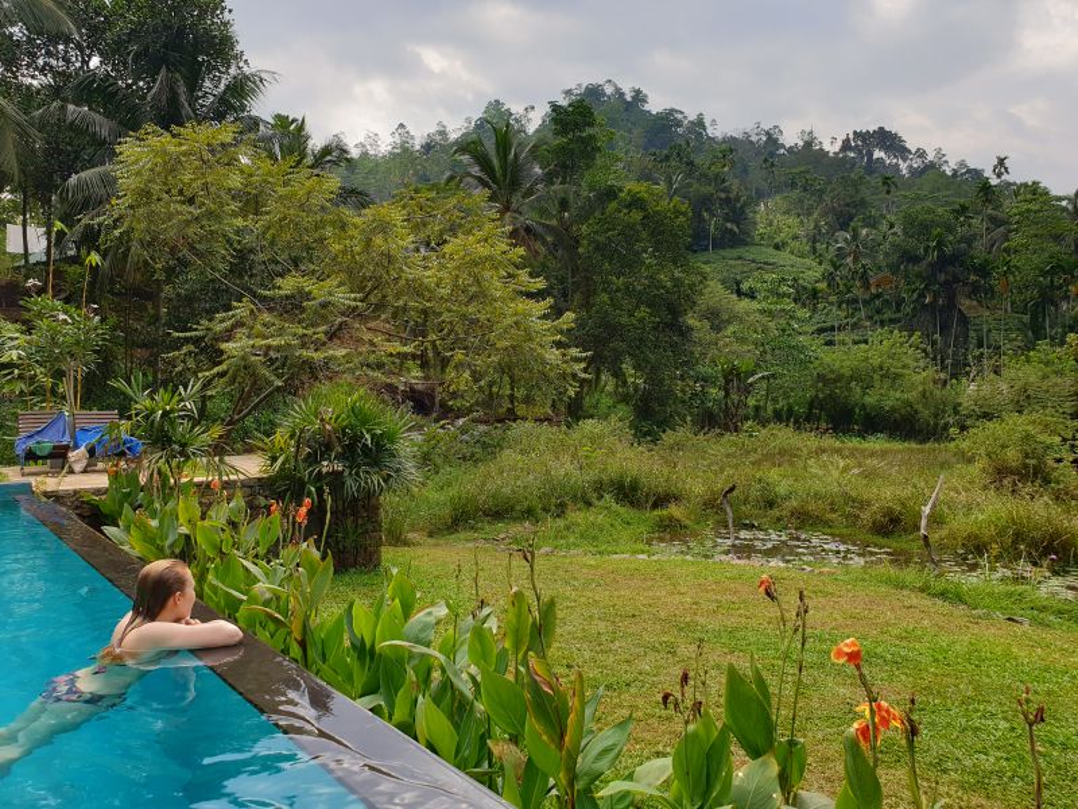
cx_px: 539
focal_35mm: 26
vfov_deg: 53.1
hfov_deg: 67.3
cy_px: 404
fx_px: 810
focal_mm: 4.3
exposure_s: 1/912
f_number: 2.4
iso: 50
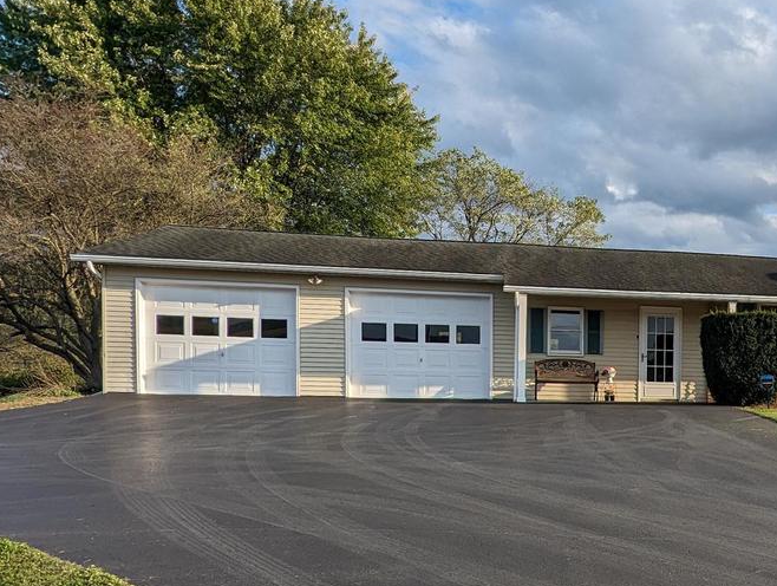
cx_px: 690
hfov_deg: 47.6
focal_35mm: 35
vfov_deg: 40.0
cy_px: 421
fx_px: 787
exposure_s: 1/1256
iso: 49
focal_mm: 2.35
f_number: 2.2
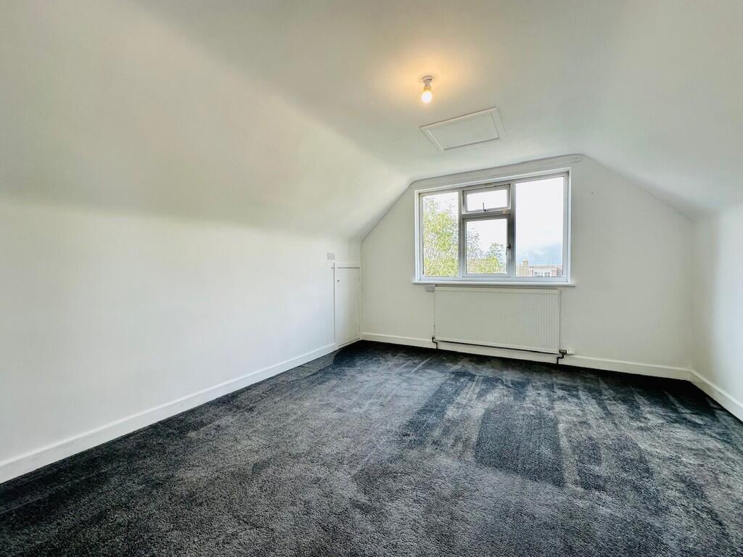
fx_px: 300
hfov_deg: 102.1
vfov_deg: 85.7
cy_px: 278
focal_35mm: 14
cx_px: 372
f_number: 2.2
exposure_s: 1/105
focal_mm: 2.22
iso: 40
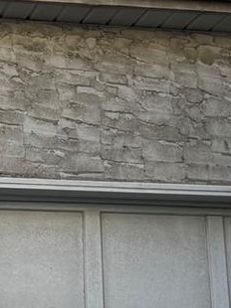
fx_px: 1060
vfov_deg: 16.1
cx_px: 30
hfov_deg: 12.4
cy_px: -25
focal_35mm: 119
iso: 80
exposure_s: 1/1488
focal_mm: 6.76
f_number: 1.78
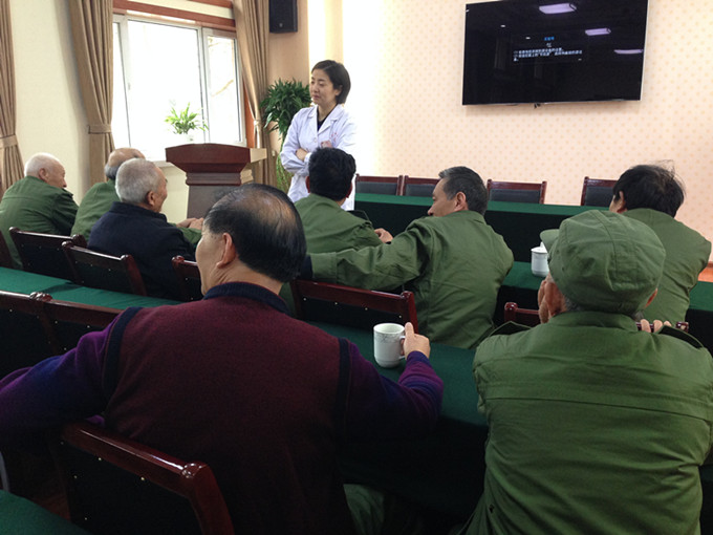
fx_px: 680
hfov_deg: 55.4
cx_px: 356
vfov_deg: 42.9
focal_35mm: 33
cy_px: 268
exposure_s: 1/20
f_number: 2.4
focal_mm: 4.12
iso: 160
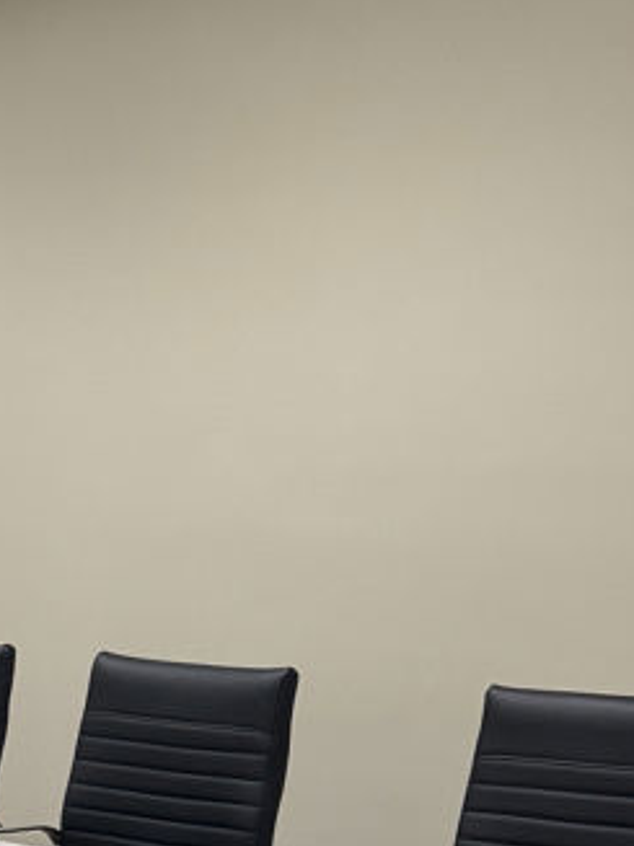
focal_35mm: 88
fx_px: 2150
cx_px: -238
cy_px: 807
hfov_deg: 15.8
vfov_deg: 21.6
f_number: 1.78
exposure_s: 1/60
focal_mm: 6.76
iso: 125
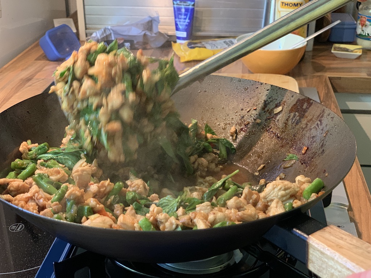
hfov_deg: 36.8
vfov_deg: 28.0
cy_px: 139
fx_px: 557
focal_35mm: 52
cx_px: 186
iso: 320
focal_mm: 6
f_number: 2.4
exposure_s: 1/50
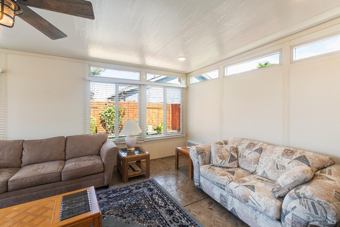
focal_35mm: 15
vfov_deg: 77.3
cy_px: 114
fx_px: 142
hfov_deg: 100.4
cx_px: 170
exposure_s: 1/12
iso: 160
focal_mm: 10
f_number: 5.6
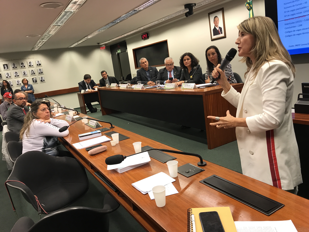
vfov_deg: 49.7
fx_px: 250
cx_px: 154
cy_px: 116
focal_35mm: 28
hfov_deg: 63.4
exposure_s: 1/40
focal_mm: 3.99
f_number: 1.8
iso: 25
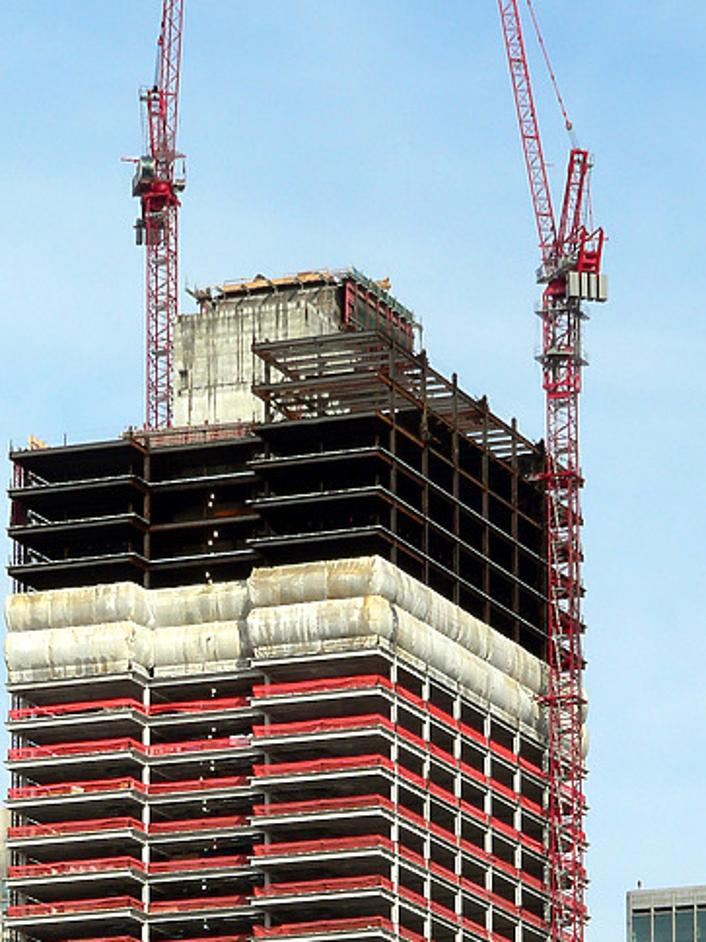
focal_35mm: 199
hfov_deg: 7.5
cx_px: 341
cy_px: 843
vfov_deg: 9.9
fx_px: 5412
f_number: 5.2
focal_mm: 17.9
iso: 80
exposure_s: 1/500
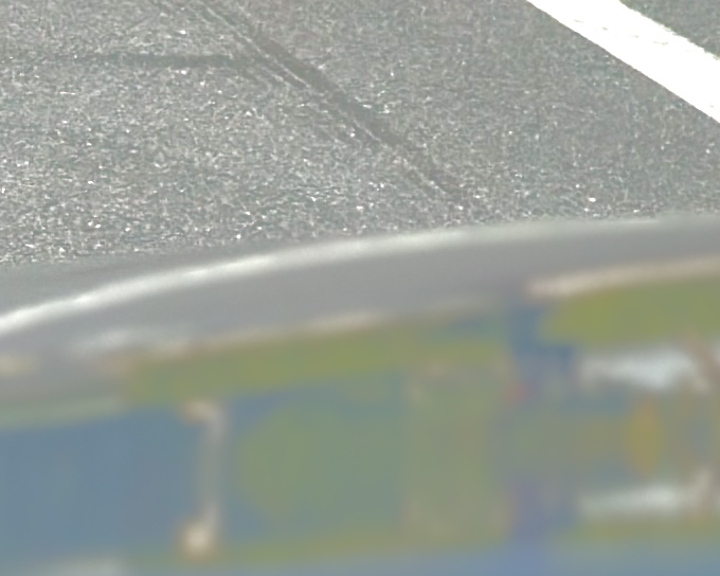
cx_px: -293
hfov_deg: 9.1
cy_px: 361
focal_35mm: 208
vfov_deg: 7.4
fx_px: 4432
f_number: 1.78
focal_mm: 6.86
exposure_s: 1/60
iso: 125
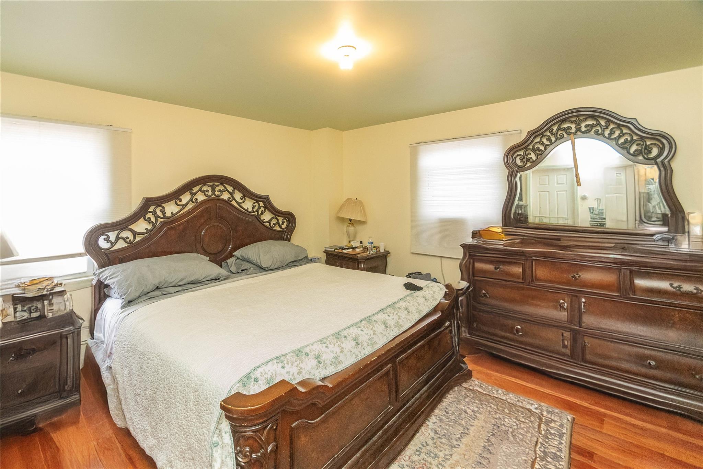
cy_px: 234
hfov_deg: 100.4
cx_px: 352
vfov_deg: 77.3
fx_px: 293
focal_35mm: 15
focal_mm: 10
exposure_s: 1/60
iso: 3600
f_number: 5.6
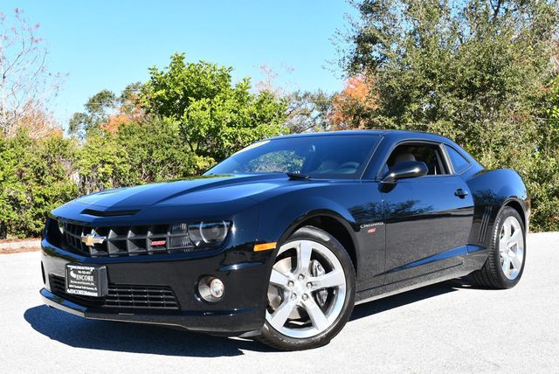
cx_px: 280
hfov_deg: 39.6
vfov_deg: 27.0
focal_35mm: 50
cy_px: 187
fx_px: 777
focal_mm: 25
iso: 180
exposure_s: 1/250
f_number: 8
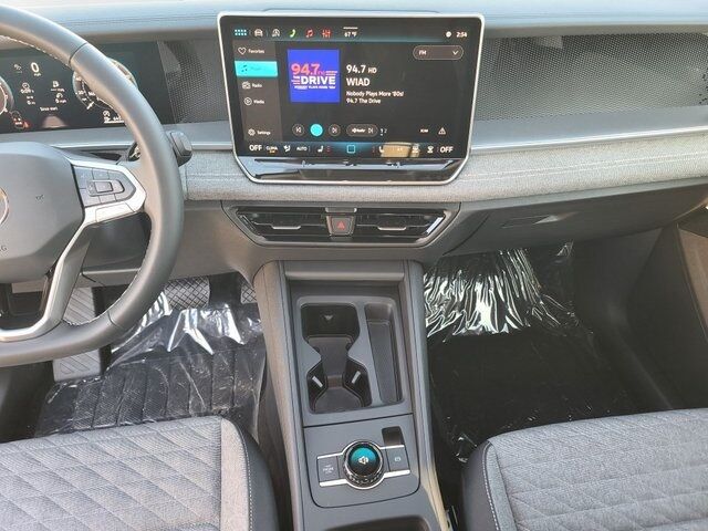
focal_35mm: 25
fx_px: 511
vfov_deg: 54.9
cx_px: 354
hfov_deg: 69.4
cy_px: 266
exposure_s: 1/60
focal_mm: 7
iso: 125
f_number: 1.8
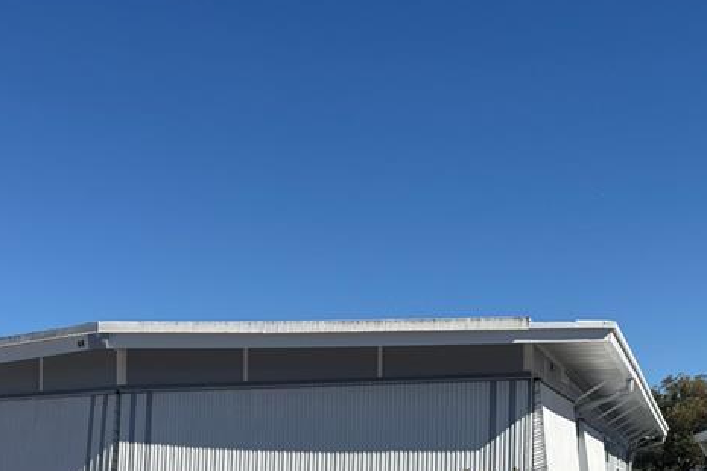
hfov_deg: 35.6
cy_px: 539
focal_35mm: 55
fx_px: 1080
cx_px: 190
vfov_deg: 22.9
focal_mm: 6.76
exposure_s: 1/7353
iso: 80
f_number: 1.78
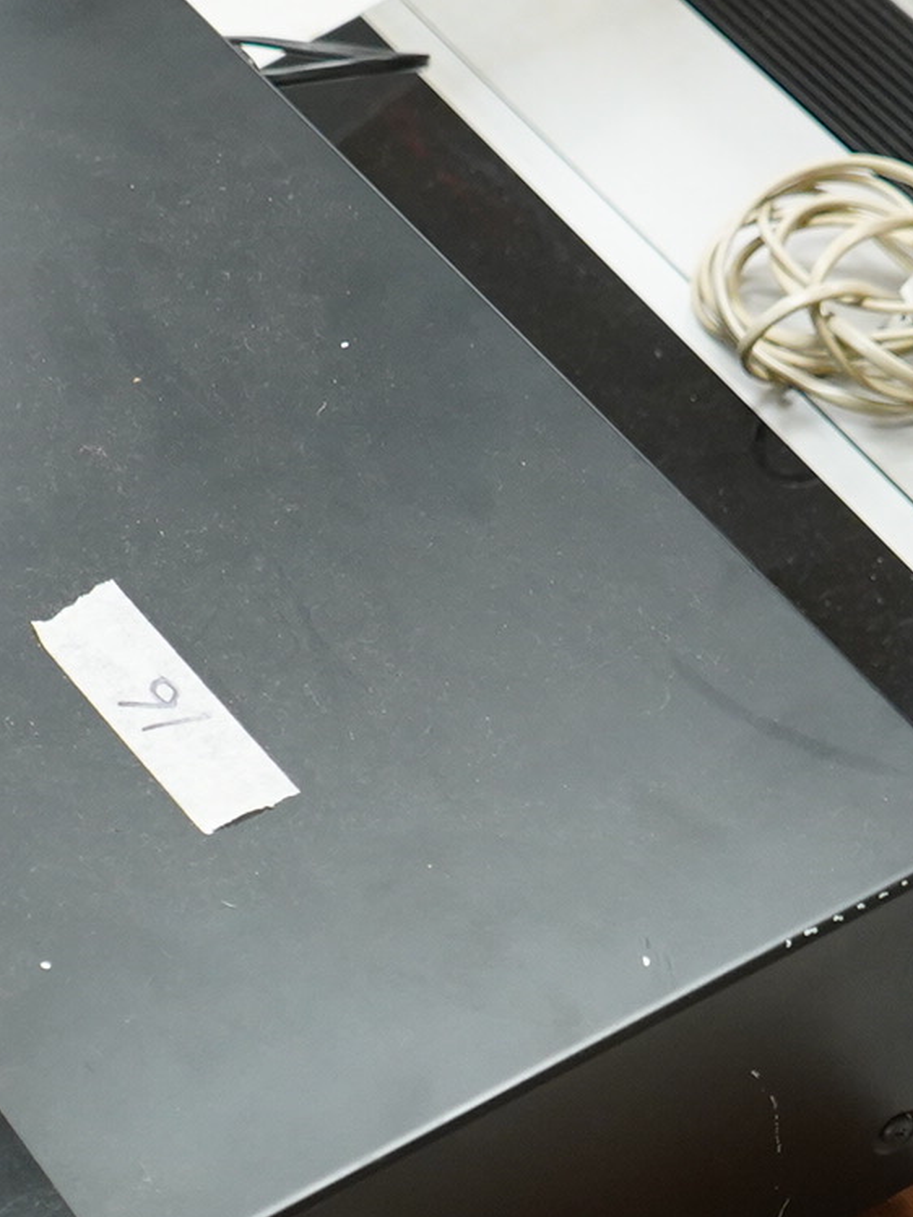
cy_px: 819
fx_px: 3797
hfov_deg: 13.7
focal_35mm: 108
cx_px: 520
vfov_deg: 18.2
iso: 2500
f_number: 4.5
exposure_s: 1/160
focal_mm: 28
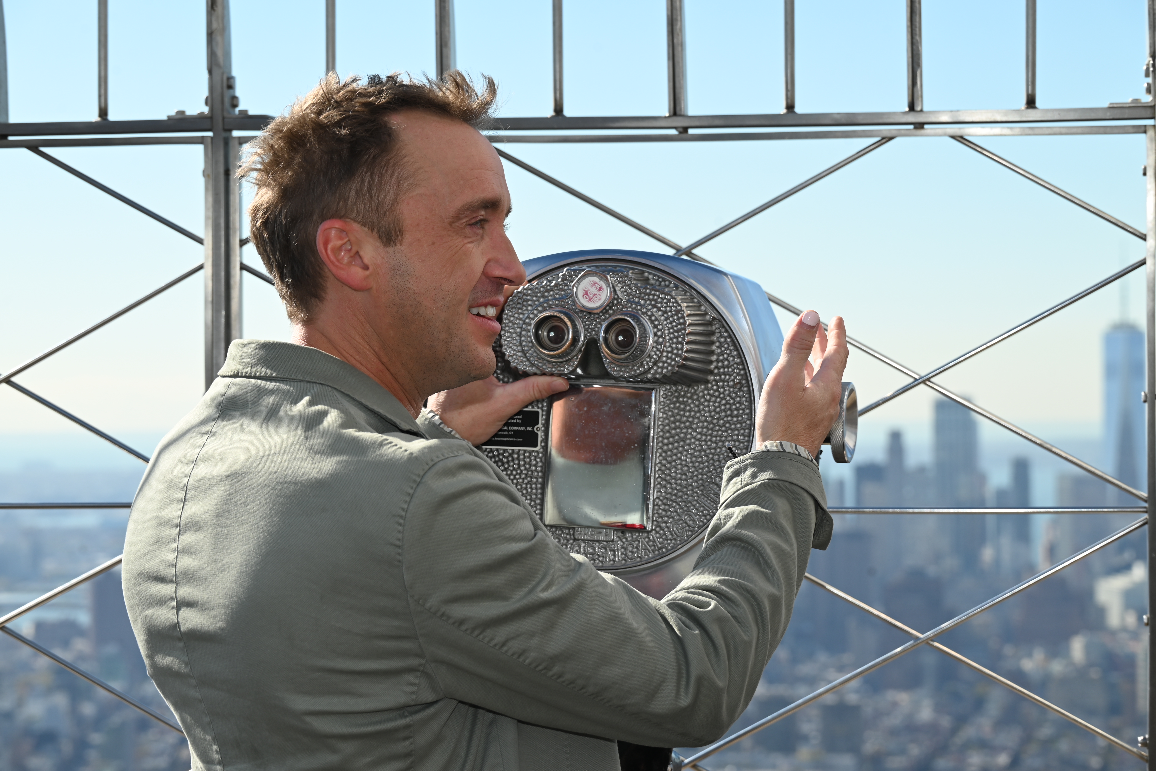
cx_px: 578
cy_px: 386
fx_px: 3373
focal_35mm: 105
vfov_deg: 13.1
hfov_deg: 19.4
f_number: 9
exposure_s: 1/200
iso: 100
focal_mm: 105
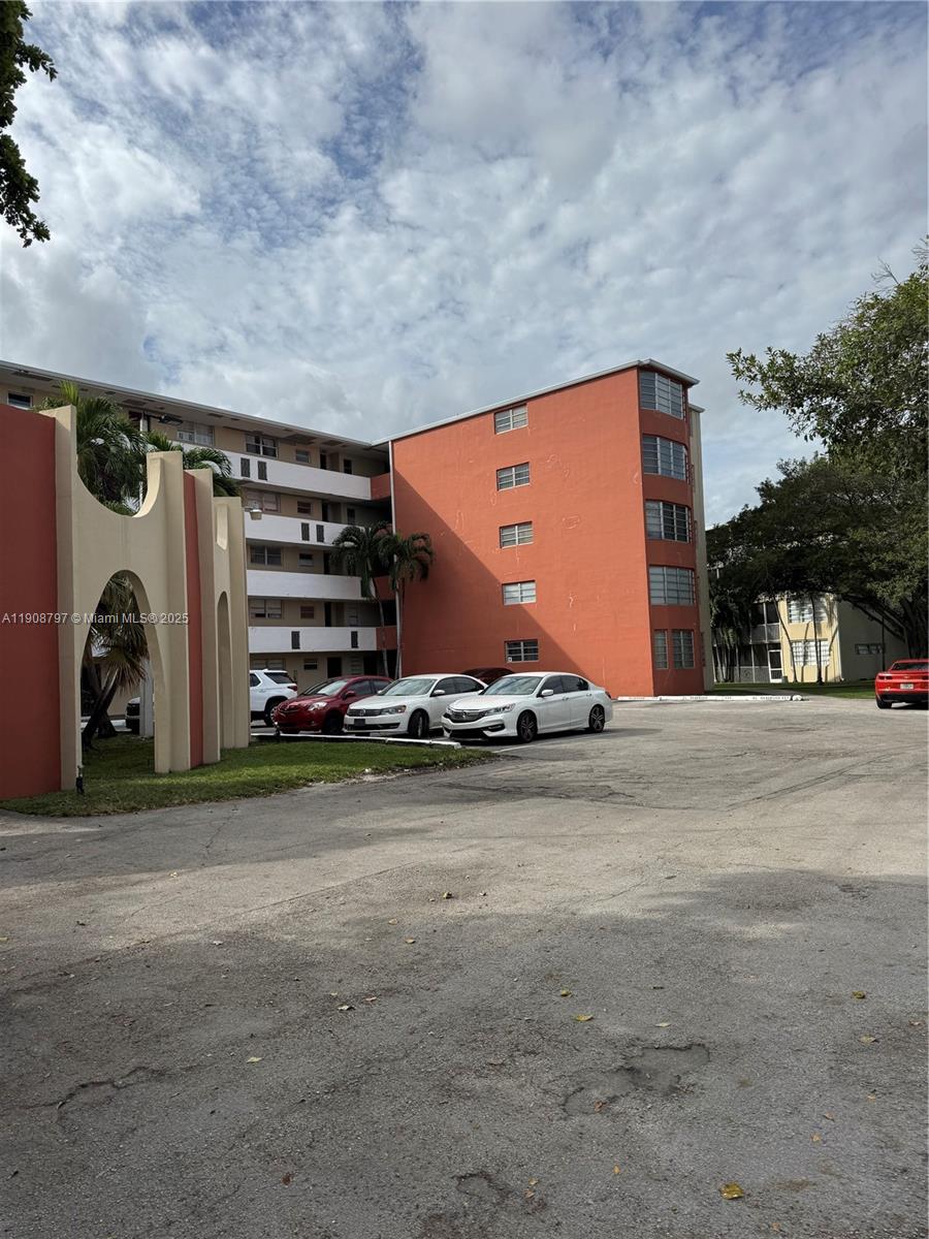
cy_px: 620
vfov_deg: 71.6
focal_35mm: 24
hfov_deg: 56.8
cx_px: 464
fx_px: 859
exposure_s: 1/6410
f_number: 1.78
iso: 80
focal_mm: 6.76
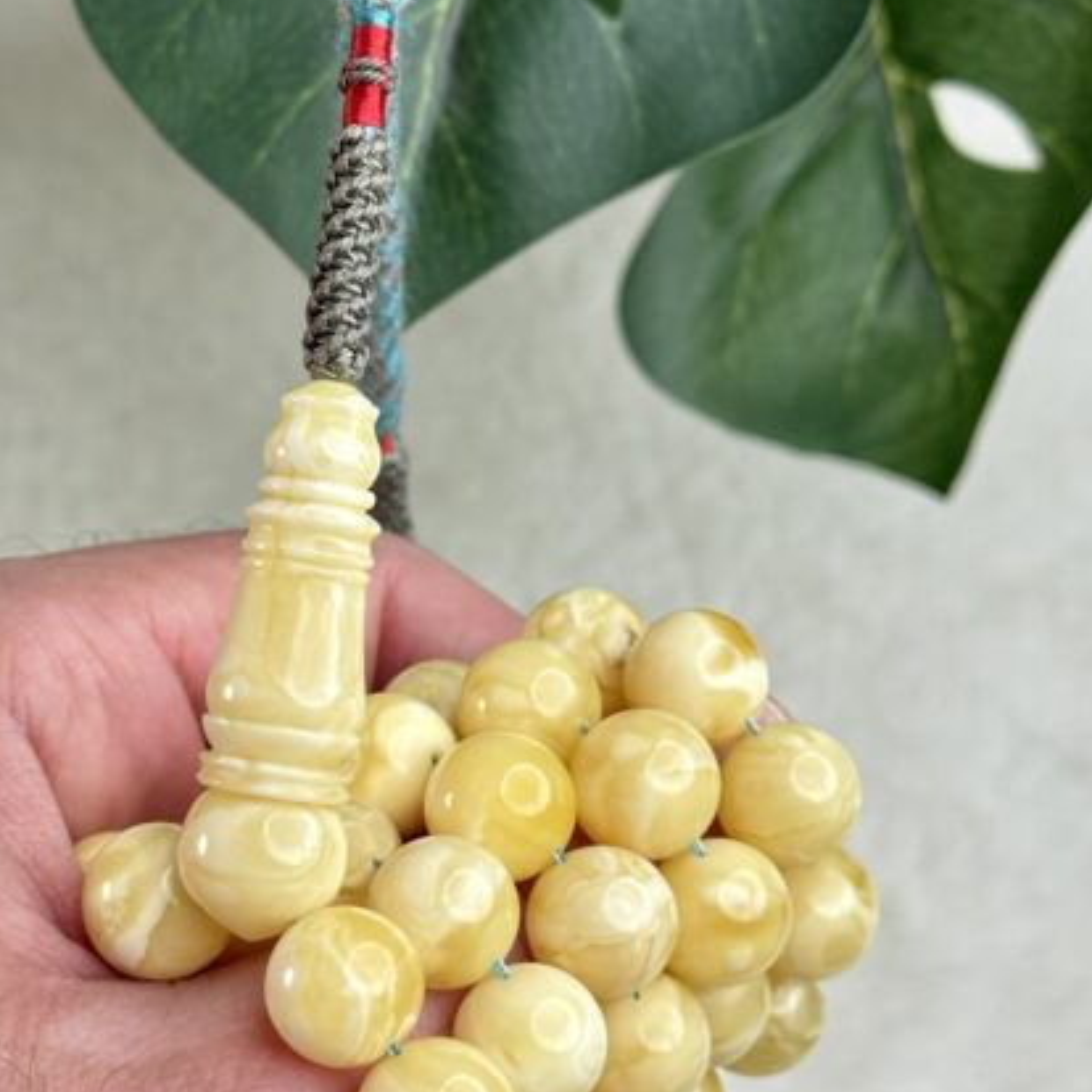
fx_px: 2927
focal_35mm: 82
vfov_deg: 21.1
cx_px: 409
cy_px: 633
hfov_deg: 21.1
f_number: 1.78
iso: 64
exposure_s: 1/249
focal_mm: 6.76
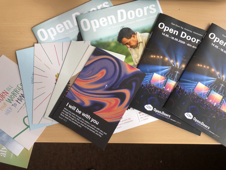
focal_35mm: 28
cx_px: 113
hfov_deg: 63.4
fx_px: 183
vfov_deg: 49.7
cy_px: 85
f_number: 1.8
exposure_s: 1/236
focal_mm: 3.99
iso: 20
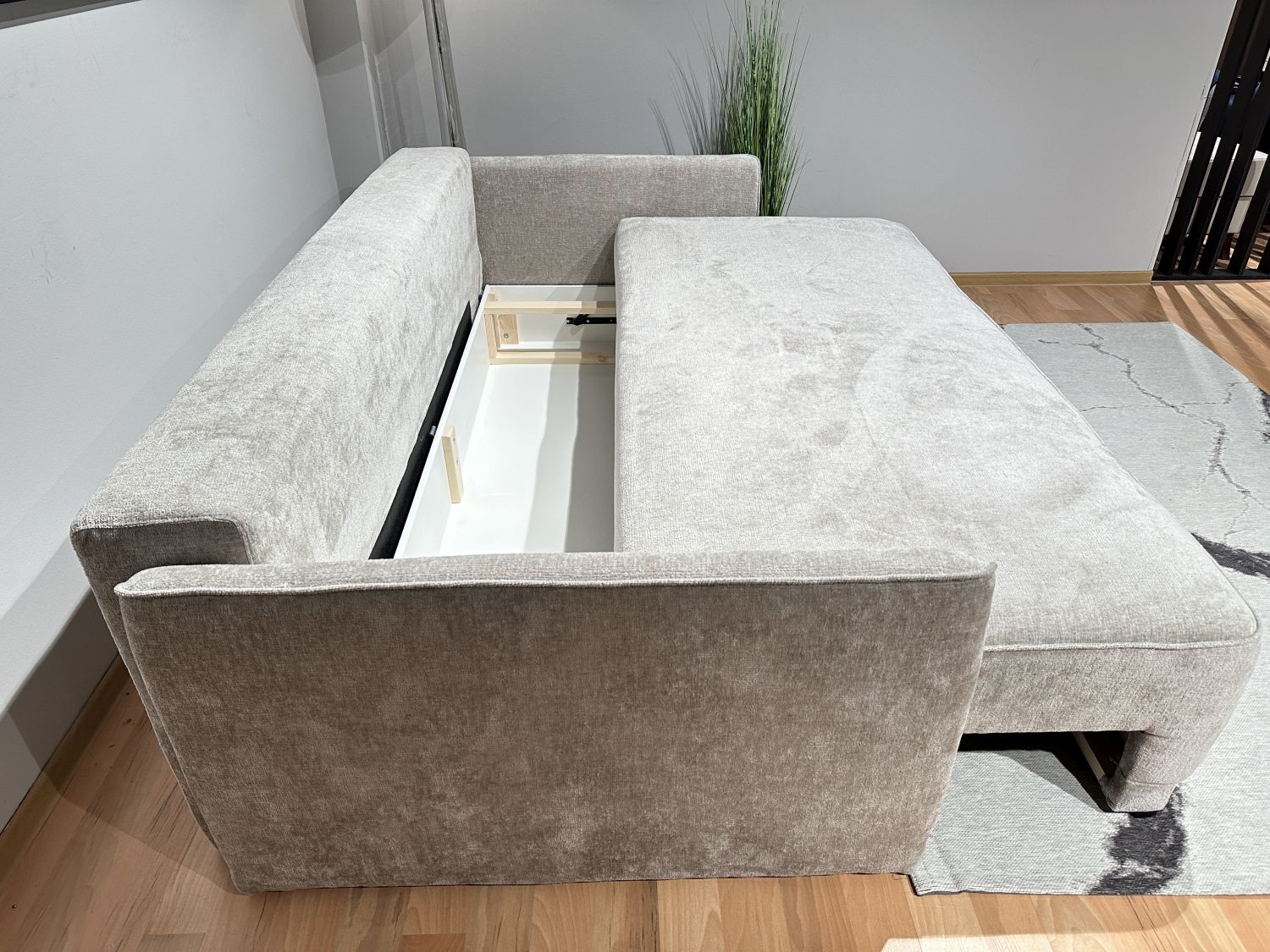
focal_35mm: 24
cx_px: 635
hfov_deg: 71.6
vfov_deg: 56.8
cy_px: 476
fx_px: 881
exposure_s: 1/100
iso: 160
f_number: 1.78
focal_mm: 6.86
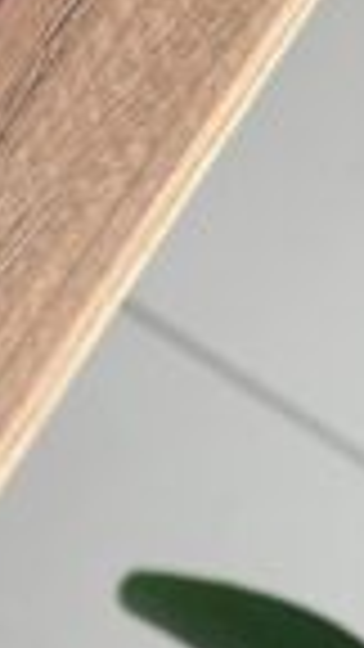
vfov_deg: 7.3
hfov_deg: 4.1
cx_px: -598
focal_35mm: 290
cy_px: -270
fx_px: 4976
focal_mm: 6.86
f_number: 1.78
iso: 200
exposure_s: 1/60
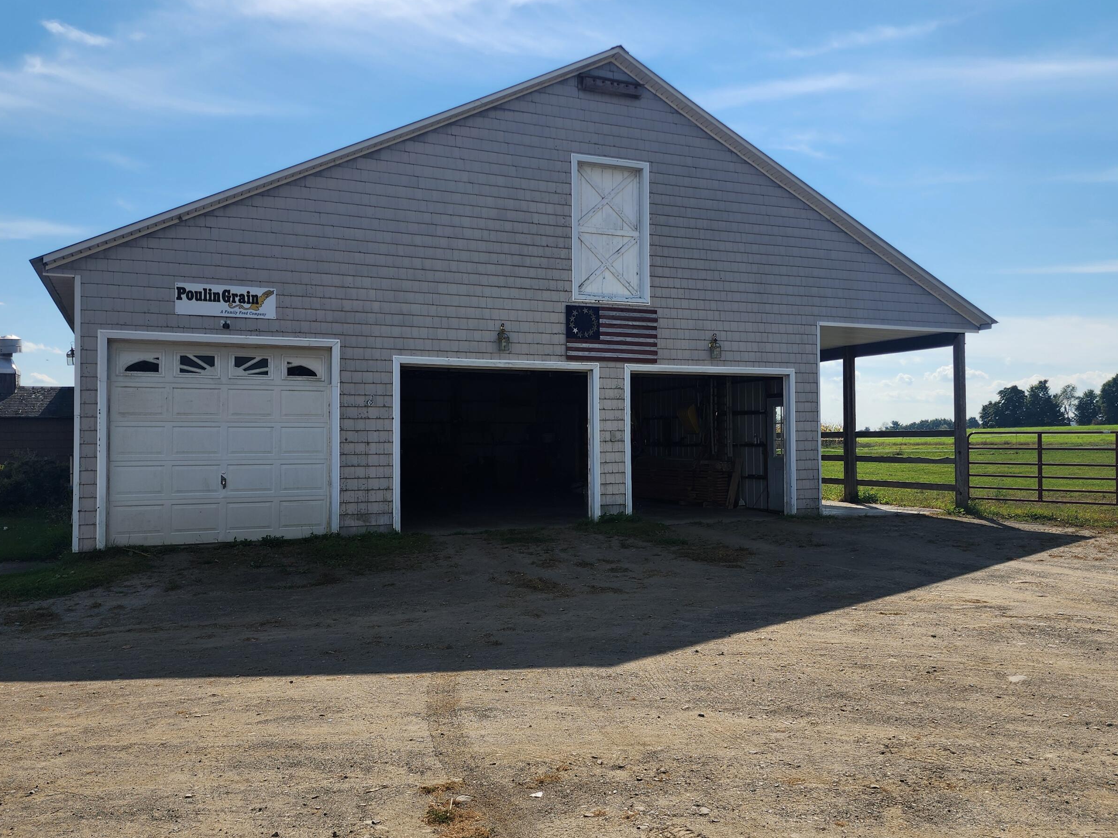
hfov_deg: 61.7
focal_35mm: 29
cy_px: 420
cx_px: 543
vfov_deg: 48.2
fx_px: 937
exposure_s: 1/1636
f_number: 1.8
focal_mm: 6.4
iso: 12
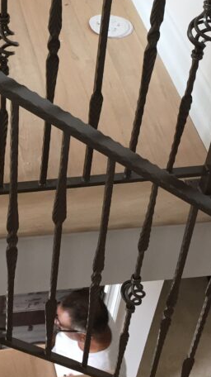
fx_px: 707
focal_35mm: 71
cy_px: 108
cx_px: -21
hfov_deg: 16.5
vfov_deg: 29.4
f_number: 2.2
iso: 40
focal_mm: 4.15
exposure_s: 1/30
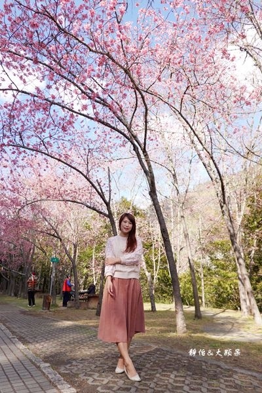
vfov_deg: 73.7
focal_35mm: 24
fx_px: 262
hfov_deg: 53.1
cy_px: 196
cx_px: 131
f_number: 2.8
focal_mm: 9
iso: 125
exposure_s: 1/500
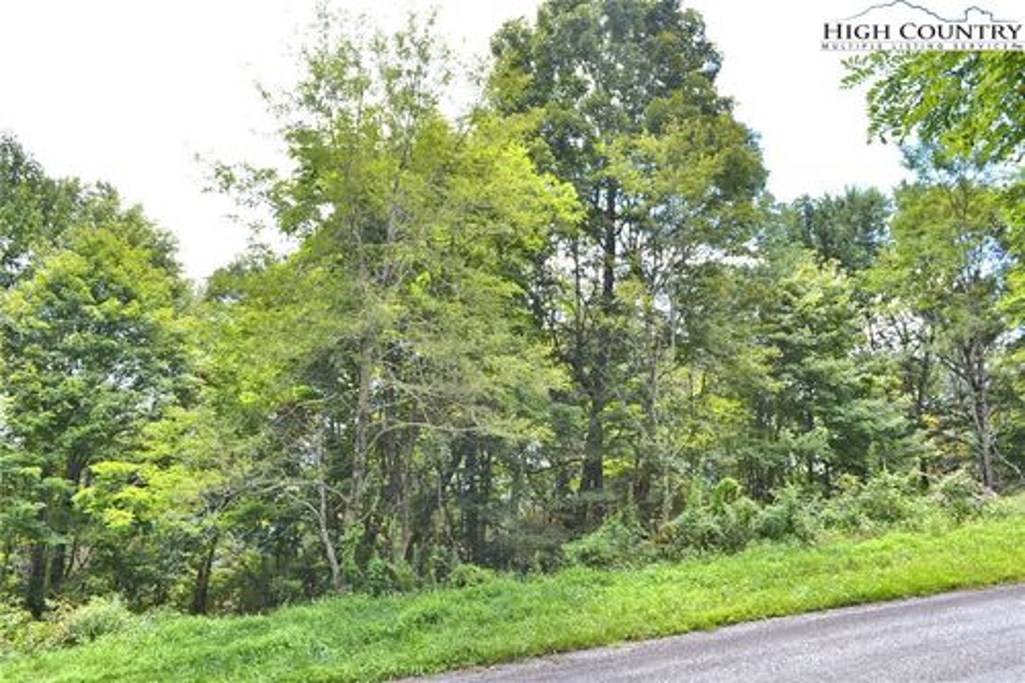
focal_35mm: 27
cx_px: 512
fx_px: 768
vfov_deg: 47.9
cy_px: 342
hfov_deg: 67.4
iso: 200
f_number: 5.6
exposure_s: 1/125
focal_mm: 18
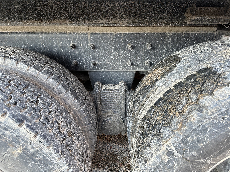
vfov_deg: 56.8
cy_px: 86
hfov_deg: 71.6
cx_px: 115
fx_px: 159
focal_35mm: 24
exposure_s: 1/88
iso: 250
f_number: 1.78
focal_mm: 6.86
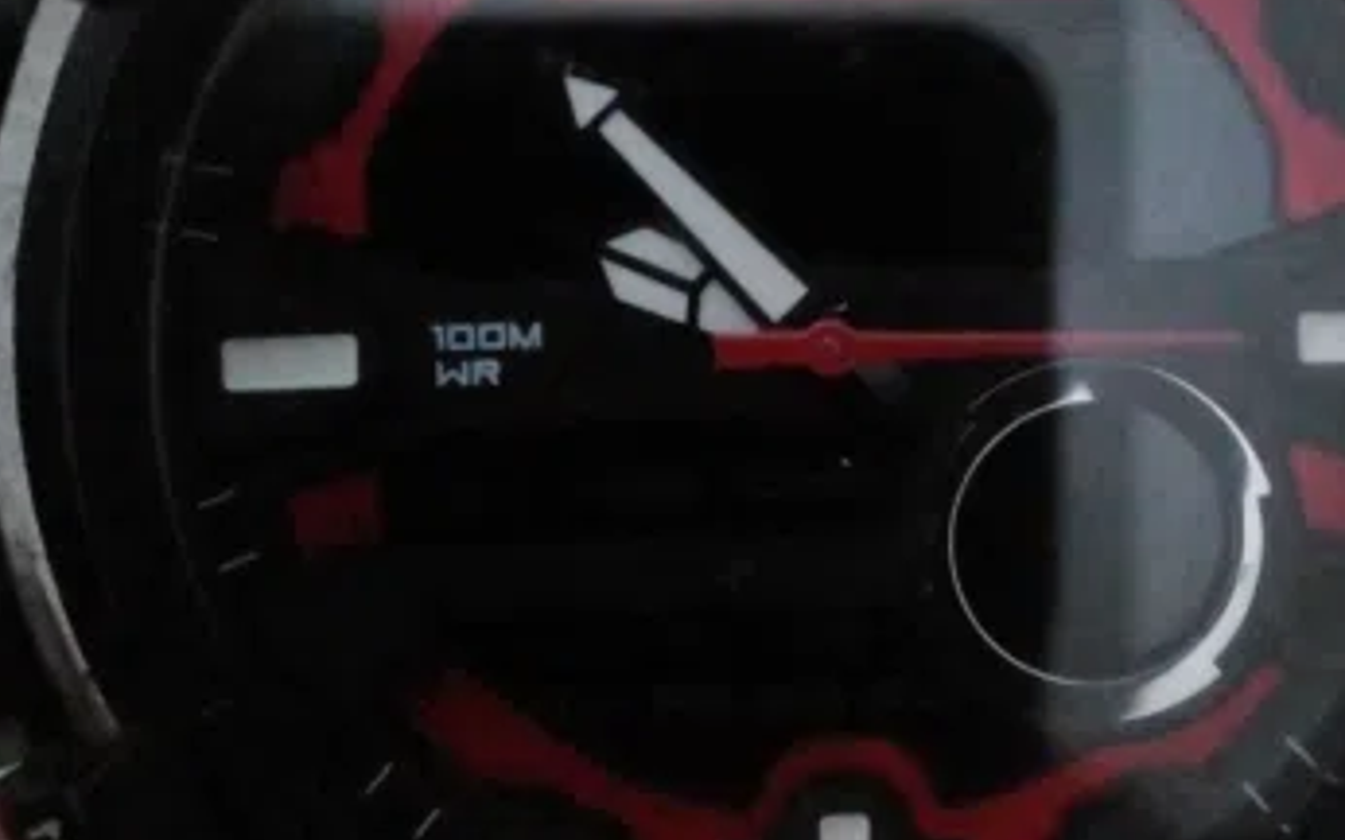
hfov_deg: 37.6
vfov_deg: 24.4
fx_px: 1942
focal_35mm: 53
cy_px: 404
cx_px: 948
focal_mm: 3.6
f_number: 1.9
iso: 1000
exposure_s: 1/20
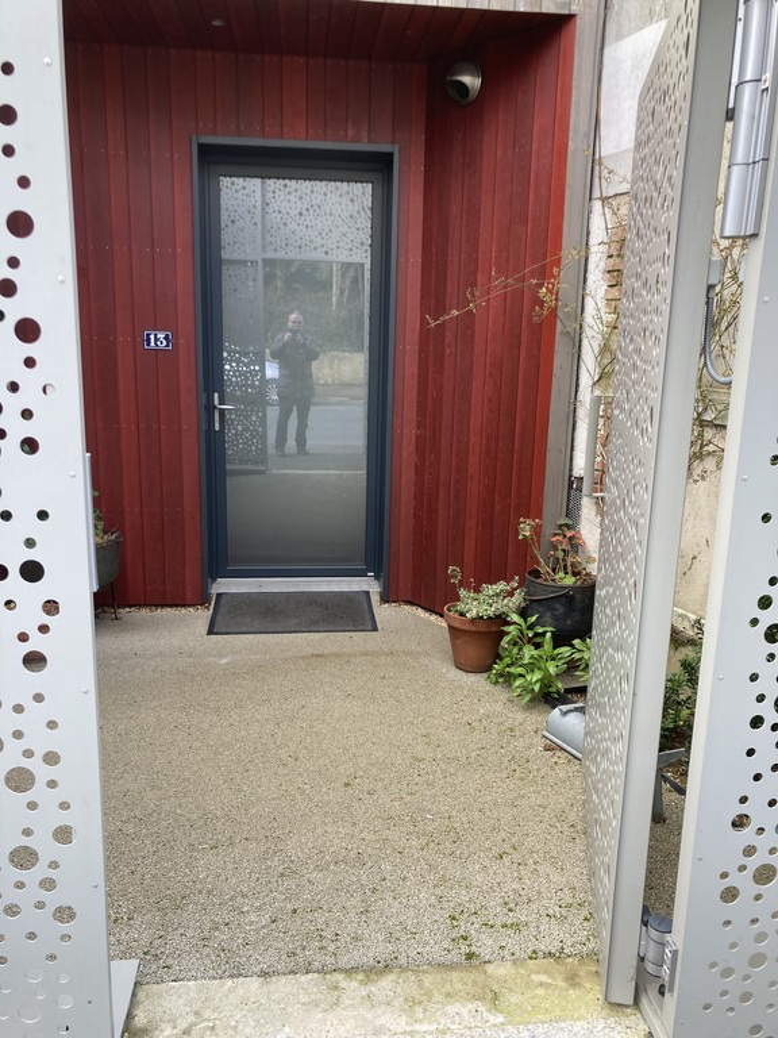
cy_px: 519
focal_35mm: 28
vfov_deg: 63.4
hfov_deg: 49.7
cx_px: 389
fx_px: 839
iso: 32
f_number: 1.8
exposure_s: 1/121
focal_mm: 3.99
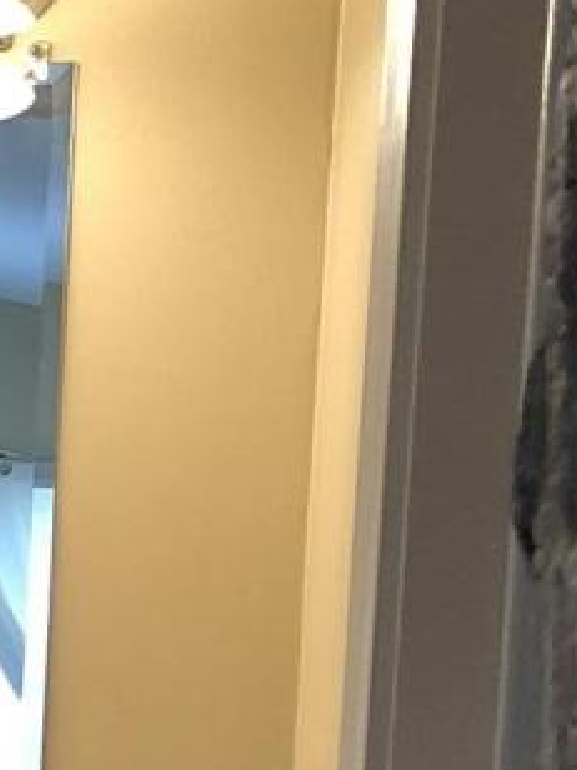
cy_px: 1645
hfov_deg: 7.2
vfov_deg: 9.9
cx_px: -1152
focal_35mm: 182
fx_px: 4045
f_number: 1.8
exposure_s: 1/30
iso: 25
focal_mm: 3.99
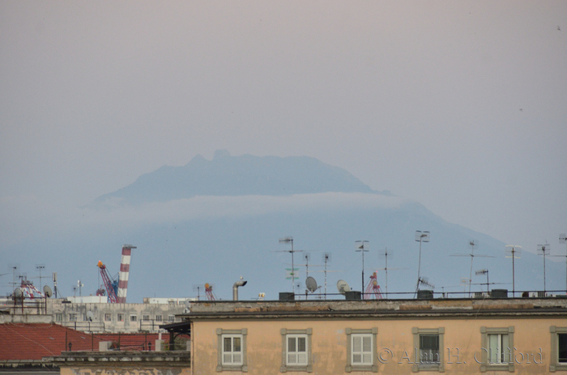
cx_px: 284
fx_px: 4713
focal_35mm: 300
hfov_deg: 6.9
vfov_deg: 4.6
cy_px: 188
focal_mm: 200
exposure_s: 1/80
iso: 1000
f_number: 6.3
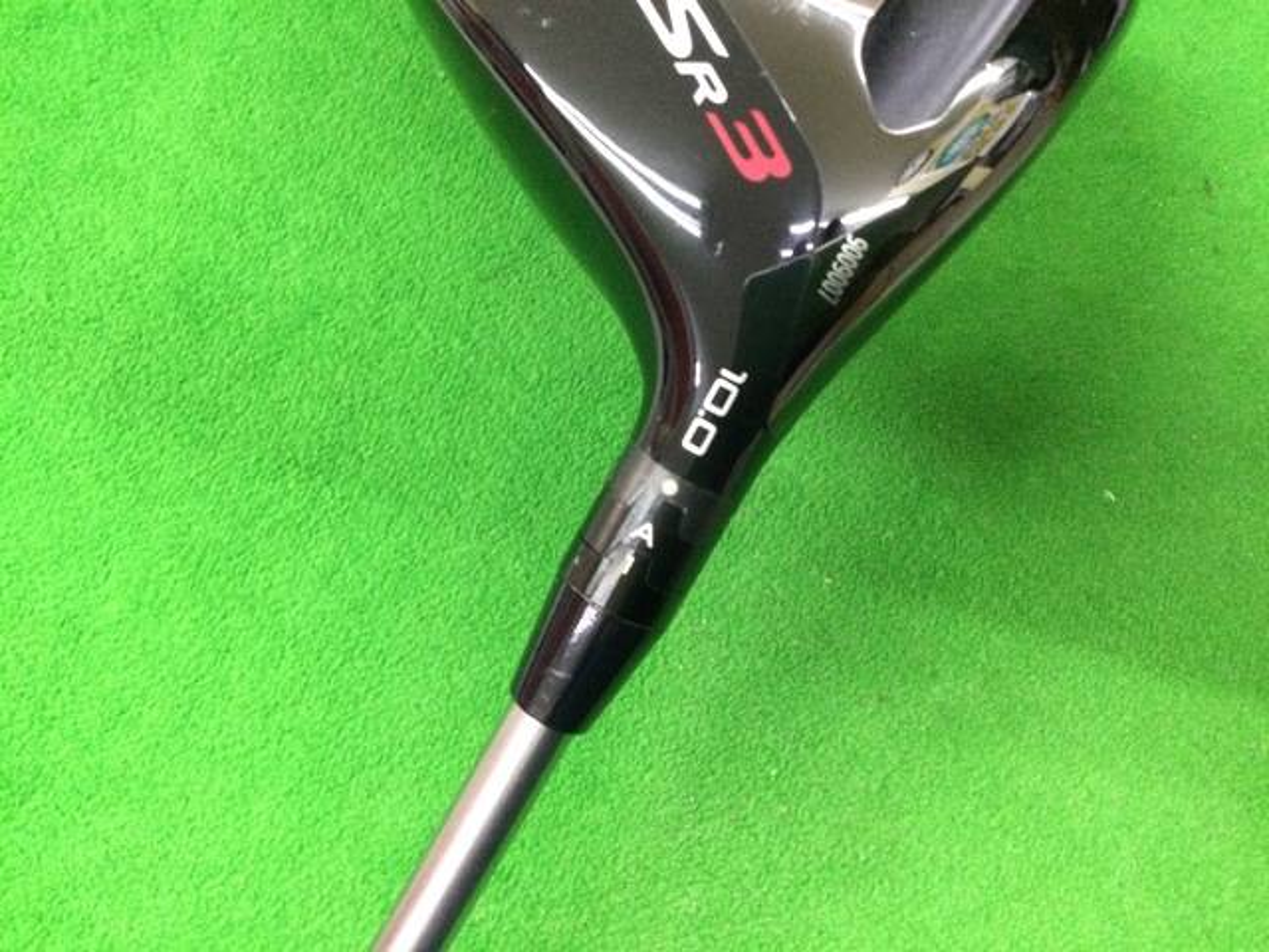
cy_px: 476
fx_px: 1136
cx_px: 634
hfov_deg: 58.4
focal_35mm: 31
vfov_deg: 45.4
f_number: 2.4
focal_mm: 3.3
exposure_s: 1/24
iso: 200
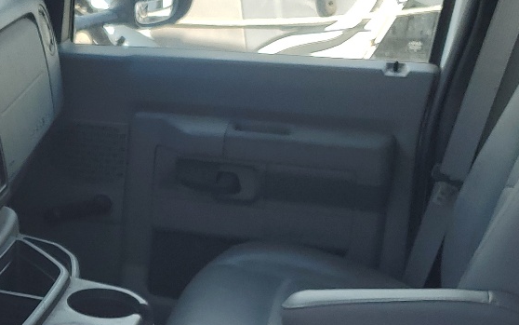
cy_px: 313
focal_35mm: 79
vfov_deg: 16.2
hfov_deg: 24.8
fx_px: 1118
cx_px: -17
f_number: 1.5
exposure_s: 1/667
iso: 50
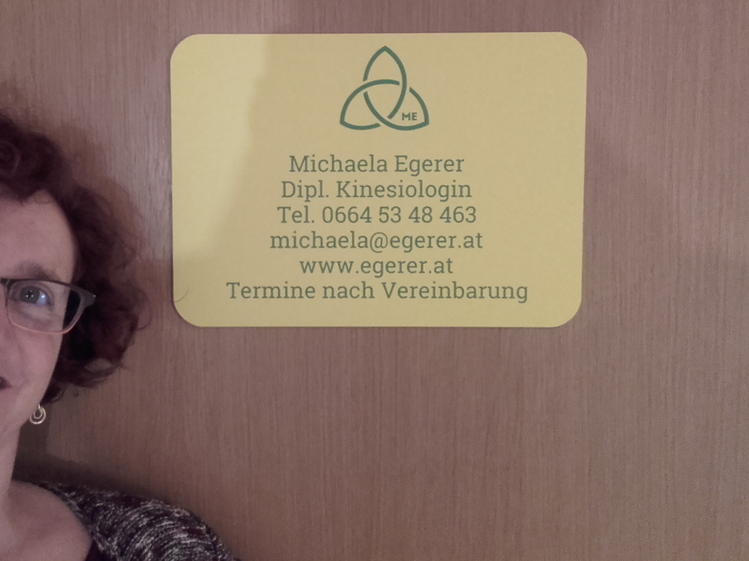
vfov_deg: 33.4
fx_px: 930
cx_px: 299
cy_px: 207
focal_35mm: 43
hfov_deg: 43.6
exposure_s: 1/8
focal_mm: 3.31
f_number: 2.2
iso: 160
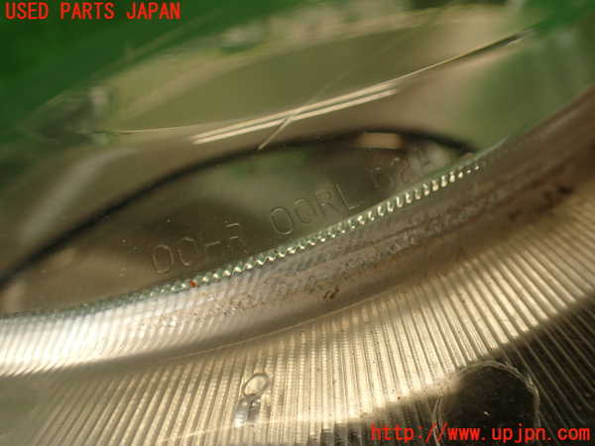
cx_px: 298
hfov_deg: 60.0
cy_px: 223
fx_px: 516
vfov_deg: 46.8
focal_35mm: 30
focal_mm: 5.4
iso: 100
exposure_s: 1/100
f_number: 2.3
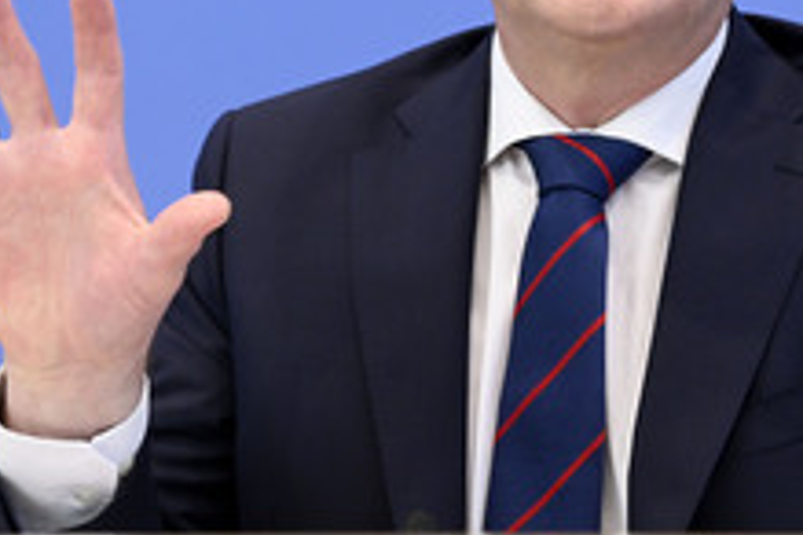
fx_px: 4505
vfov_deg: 6.8
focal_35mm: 202
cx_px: 544
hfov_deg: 10.2
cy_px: 29
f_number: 5.6
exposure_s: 1/400
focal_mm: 98
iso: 2500
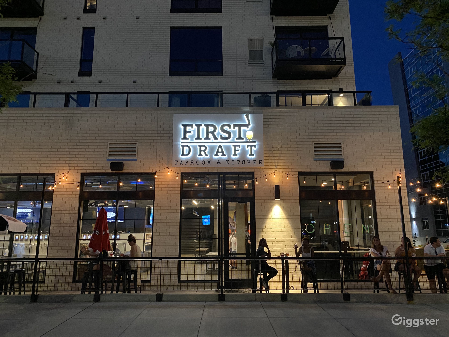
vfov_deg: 53.1
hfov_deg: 67.3
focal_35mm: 26
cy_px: 168
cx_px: 224
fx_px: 337
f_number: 1.8
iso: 800
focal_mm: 4.25
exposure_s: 1/30
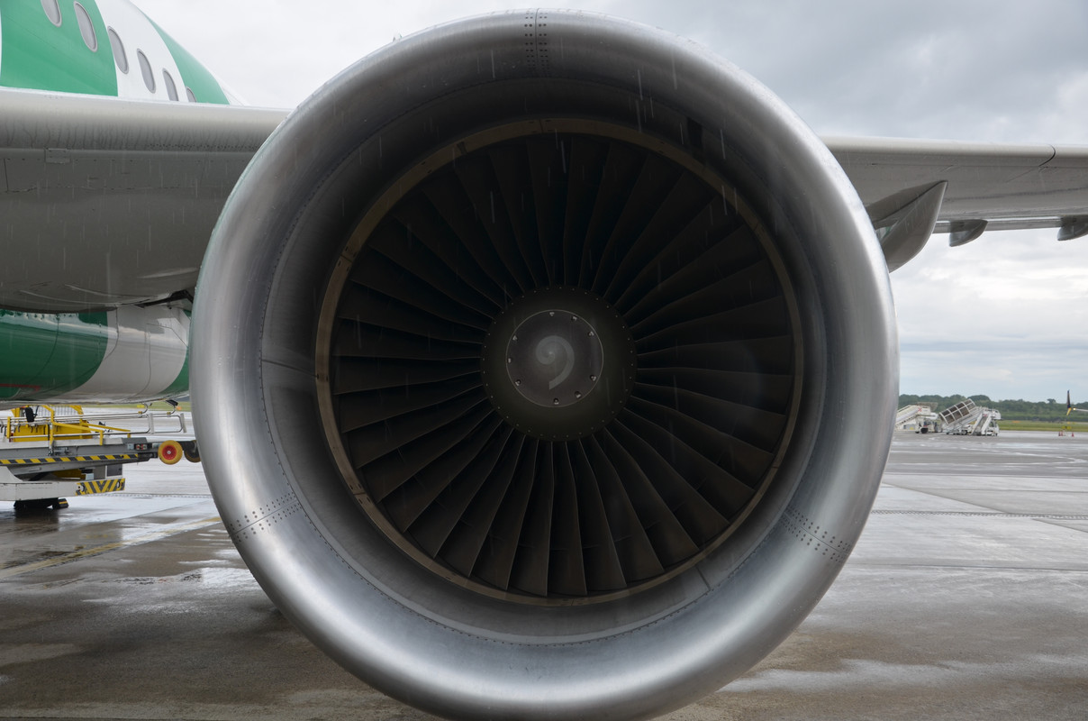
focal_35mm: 38
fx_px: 1131
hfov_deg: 51.4
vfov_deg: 35.3
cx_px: 544
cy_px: 360
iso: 160
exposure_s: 1/160
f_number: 6.3
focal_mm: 25
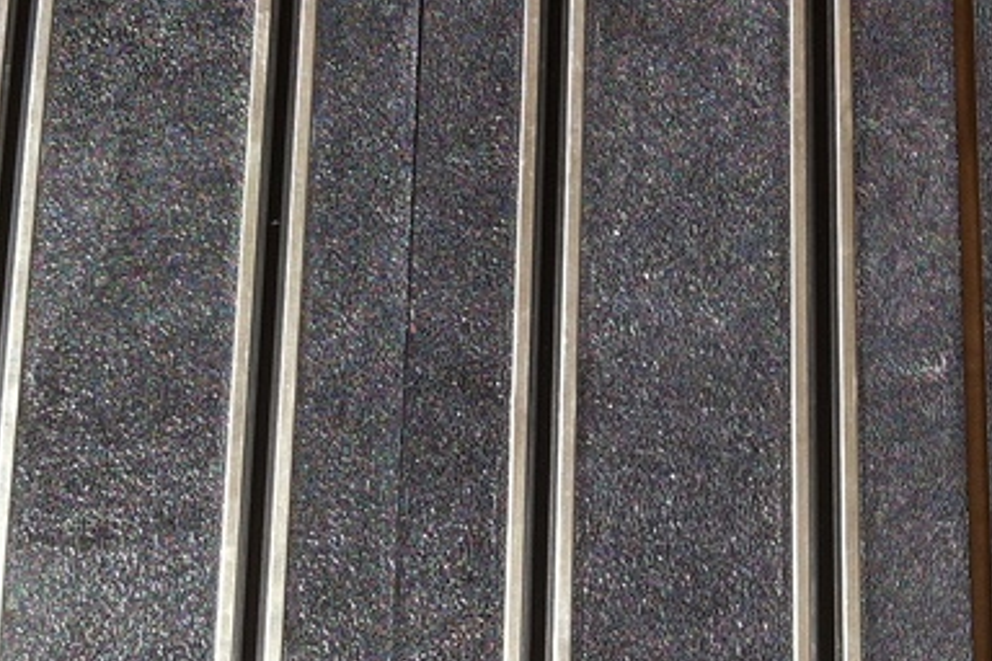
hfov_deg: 20.2
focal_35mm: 97
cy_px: 138
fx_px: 2673
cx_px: 1036
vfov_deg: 14.0
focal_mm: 3.85
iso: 80
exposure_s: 1/616
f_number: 2.8
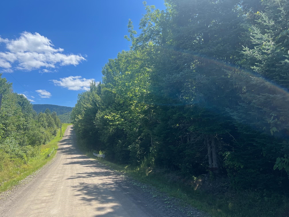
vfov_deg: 53.1
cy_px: 108
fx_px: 217
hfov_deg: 67.3
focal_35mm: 26
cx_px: 144
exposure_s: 1/2994
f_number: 1.5
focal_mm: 5.7
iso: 50
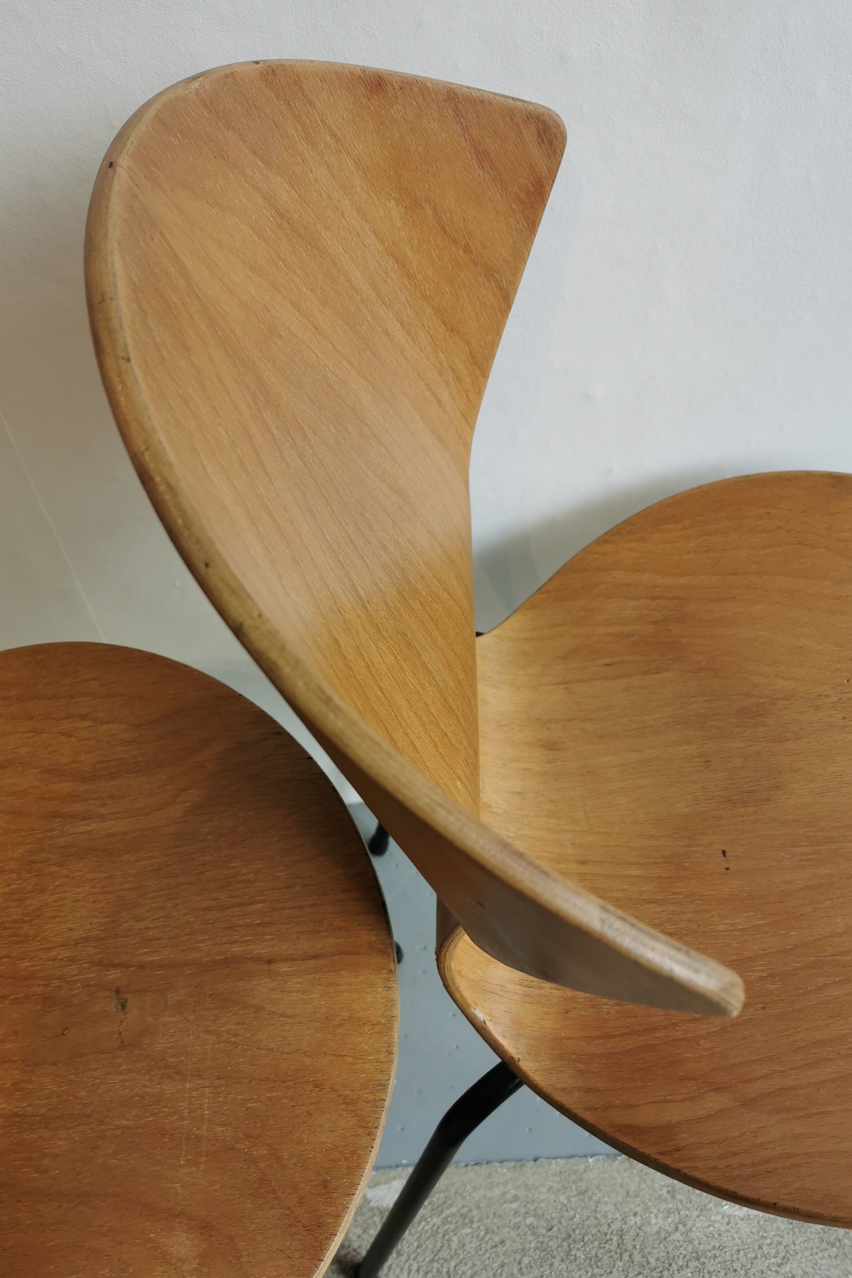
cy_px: 639
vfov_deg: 63.7
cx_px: 387
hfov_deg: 44.9
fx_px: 1029
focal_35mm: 29
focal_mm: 5.58
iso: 50
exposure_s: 1/100
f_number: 1.8
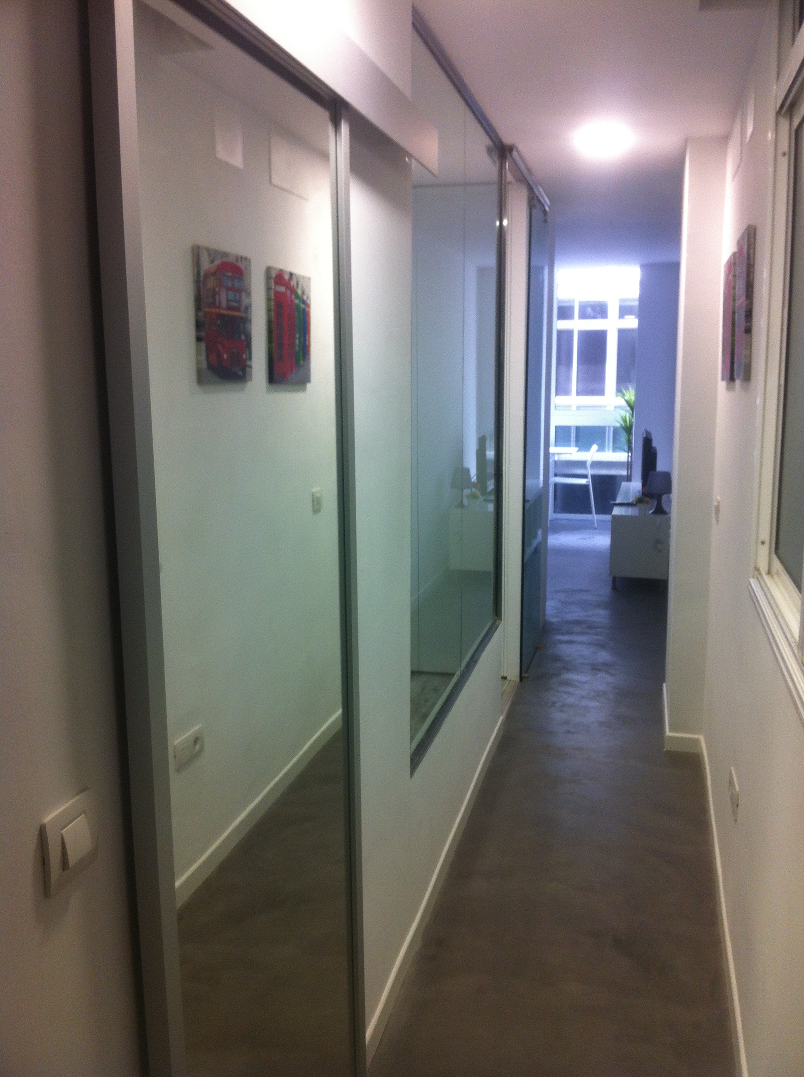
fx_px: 1087
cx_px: 402
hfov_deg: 40.6
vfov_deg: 52.7
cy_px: 538
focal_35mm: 35
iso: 80
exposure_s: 1/17
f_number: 2.8
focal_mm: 3.85
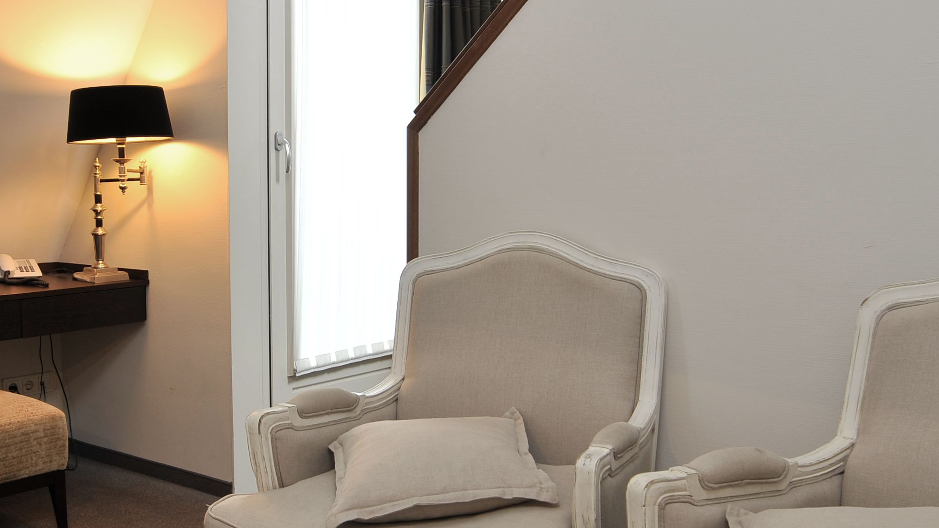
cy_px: 282
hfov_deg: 52.6
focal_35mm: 38
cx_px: 394
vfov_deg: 31.2
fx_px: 946
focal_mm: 18
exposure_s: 1/5
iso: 200
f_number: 8
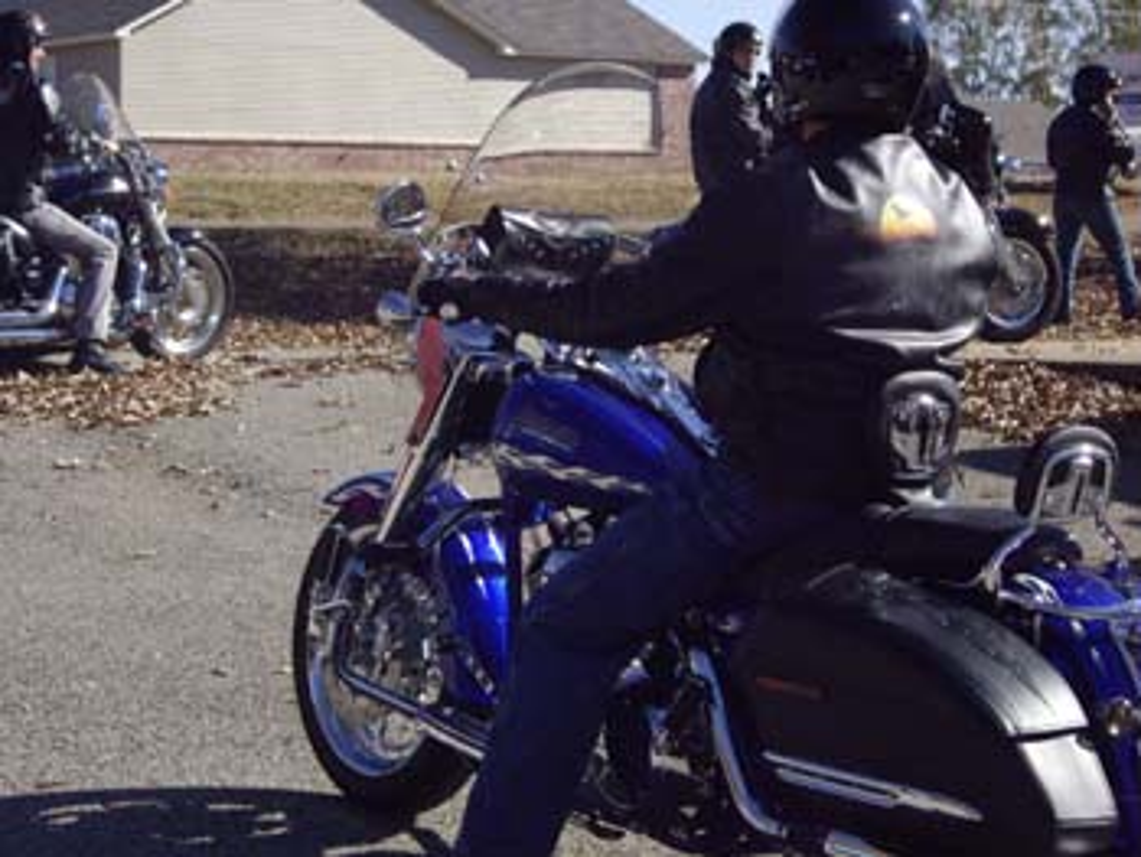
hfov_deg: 17.3
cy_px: 428
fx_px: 3760
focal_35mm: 114
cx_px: 570
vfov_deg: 13.0
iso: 400
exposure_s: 1/500
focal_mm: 23.7
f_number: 10.8
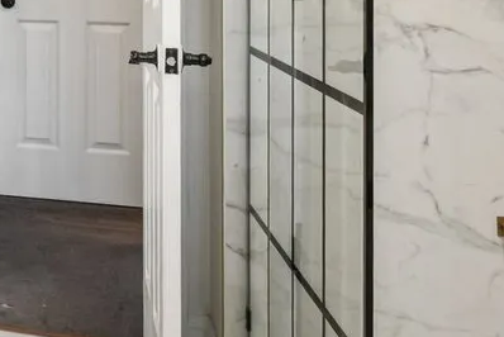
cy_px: -52
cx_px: -303
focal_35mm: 61
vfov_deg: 21.0
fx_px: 855
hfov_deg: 23.8
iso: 400
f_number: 8
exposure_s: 1/40
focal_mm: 10
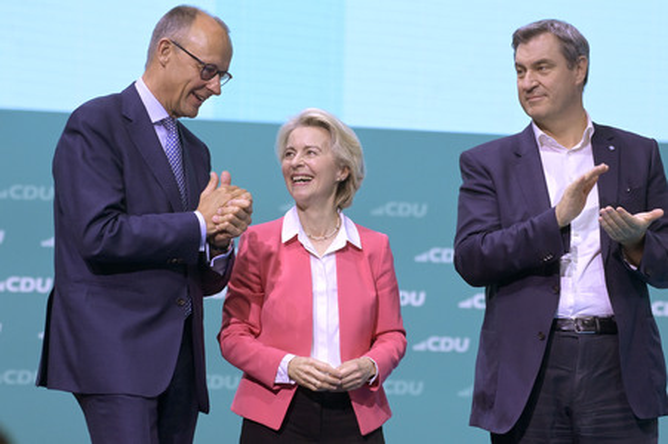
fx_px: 3708
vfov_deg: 6.9
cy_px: 222
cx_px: 334
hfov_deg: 10.3
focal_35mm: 200
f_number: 5.6
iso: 8000
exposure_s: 1/500
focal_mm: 200
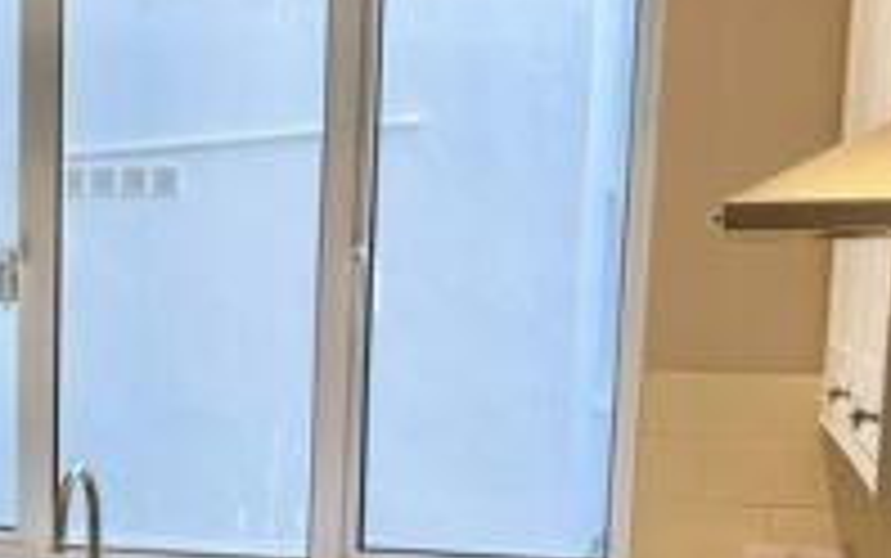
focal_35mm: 81
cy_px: 574
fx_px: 1968
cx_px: 2
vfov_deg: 15.8
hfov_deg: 24.4
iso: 50
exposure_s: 1/100
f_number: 1.6
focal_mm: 4.2
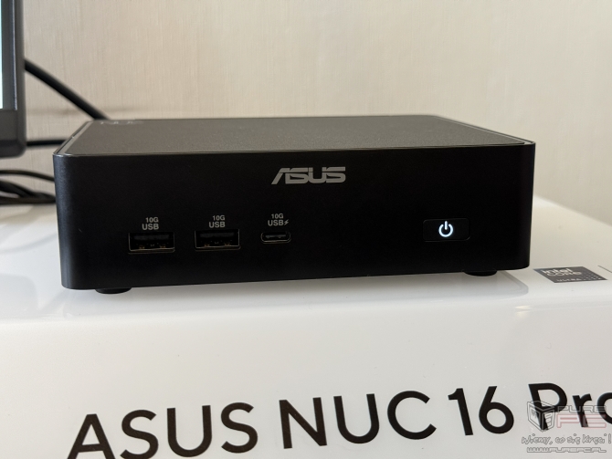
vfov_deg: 30.3
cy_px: 230
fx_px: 849
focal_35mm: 48
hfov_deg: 39.6
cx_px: 306
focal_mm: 6.76
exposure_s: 1/40
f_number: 1.78
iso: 320
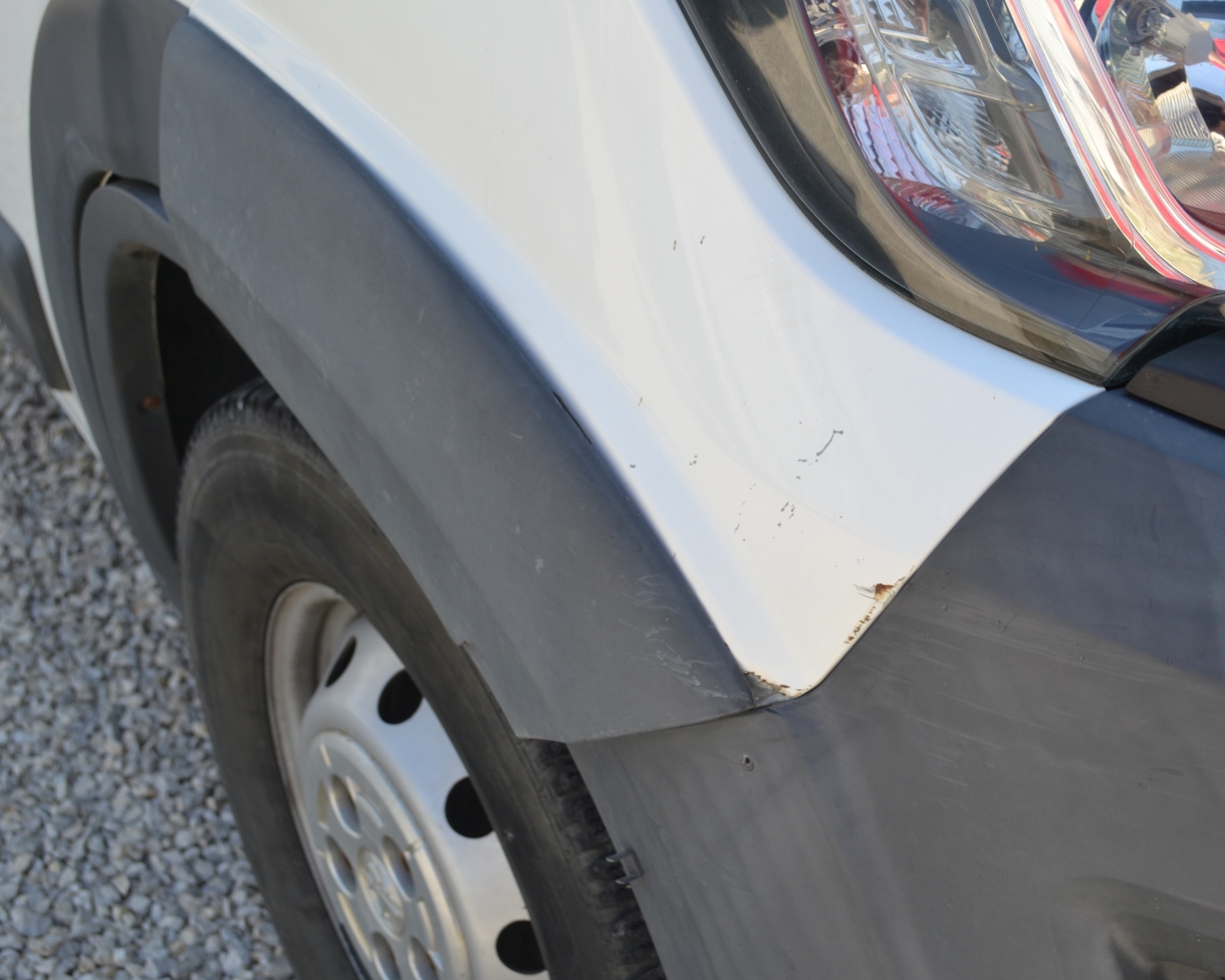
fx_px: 2343
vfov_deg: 23.6
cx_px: 799
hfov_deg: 29.1
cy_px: 483
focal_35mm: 65
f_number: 6.3
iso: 100
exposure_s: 1/160
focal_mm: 35
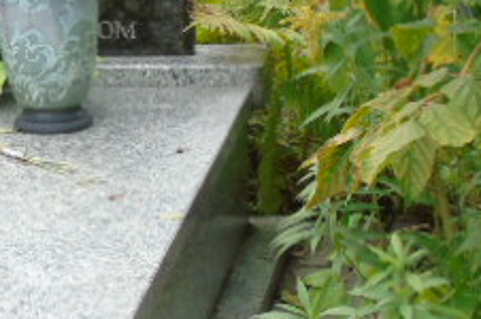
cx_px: -164
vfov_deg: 7.5
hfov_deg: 11.0
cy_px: 157
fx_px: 2442
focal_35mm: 183
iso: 320
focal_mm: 11
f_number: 4.5
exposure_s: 1/250
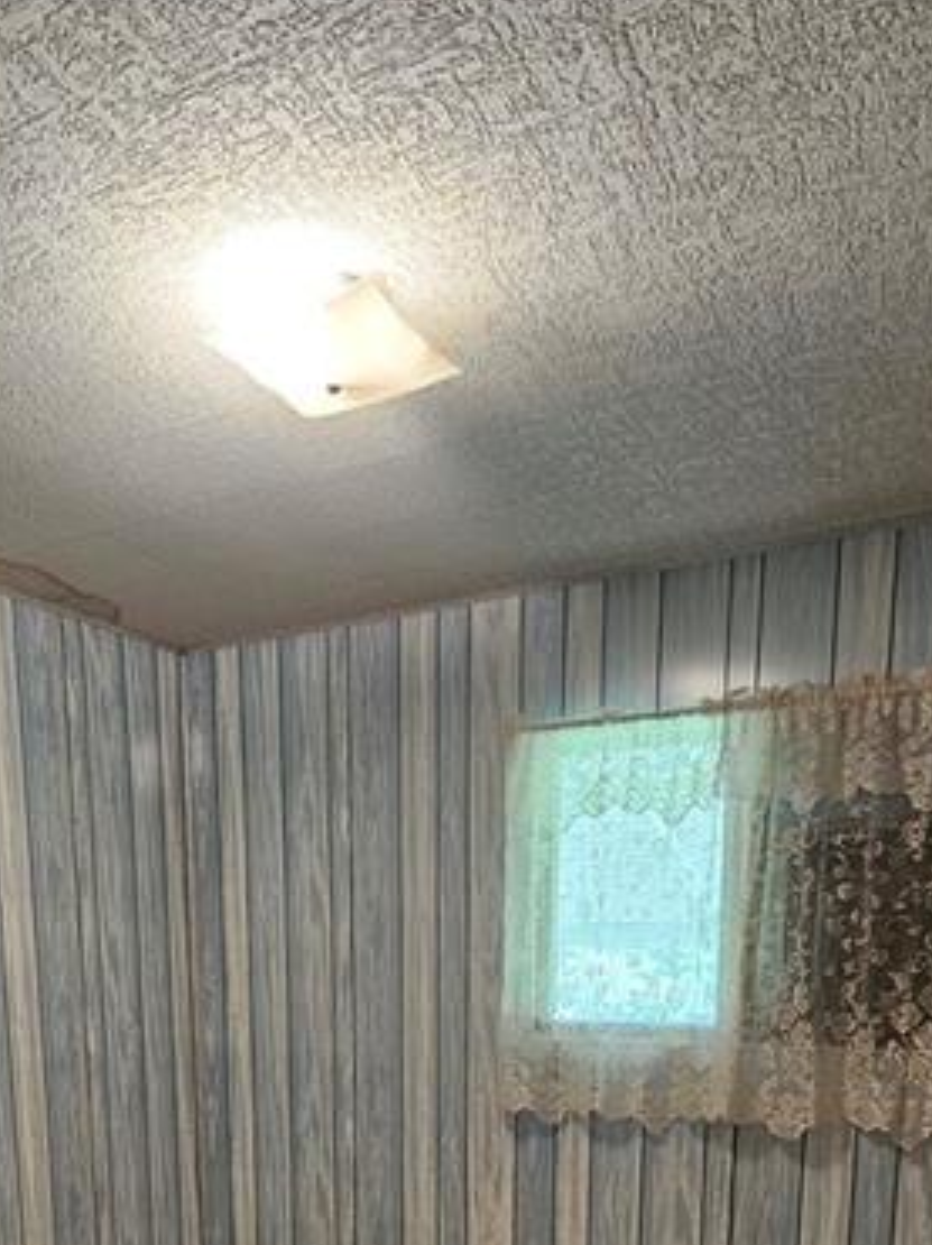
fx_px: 970
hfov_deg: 51.0
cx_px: 384
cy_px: 1137
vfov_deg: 55.9
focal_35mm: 27
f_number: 2.2
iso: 320
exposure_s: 1/30
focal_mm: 2.2
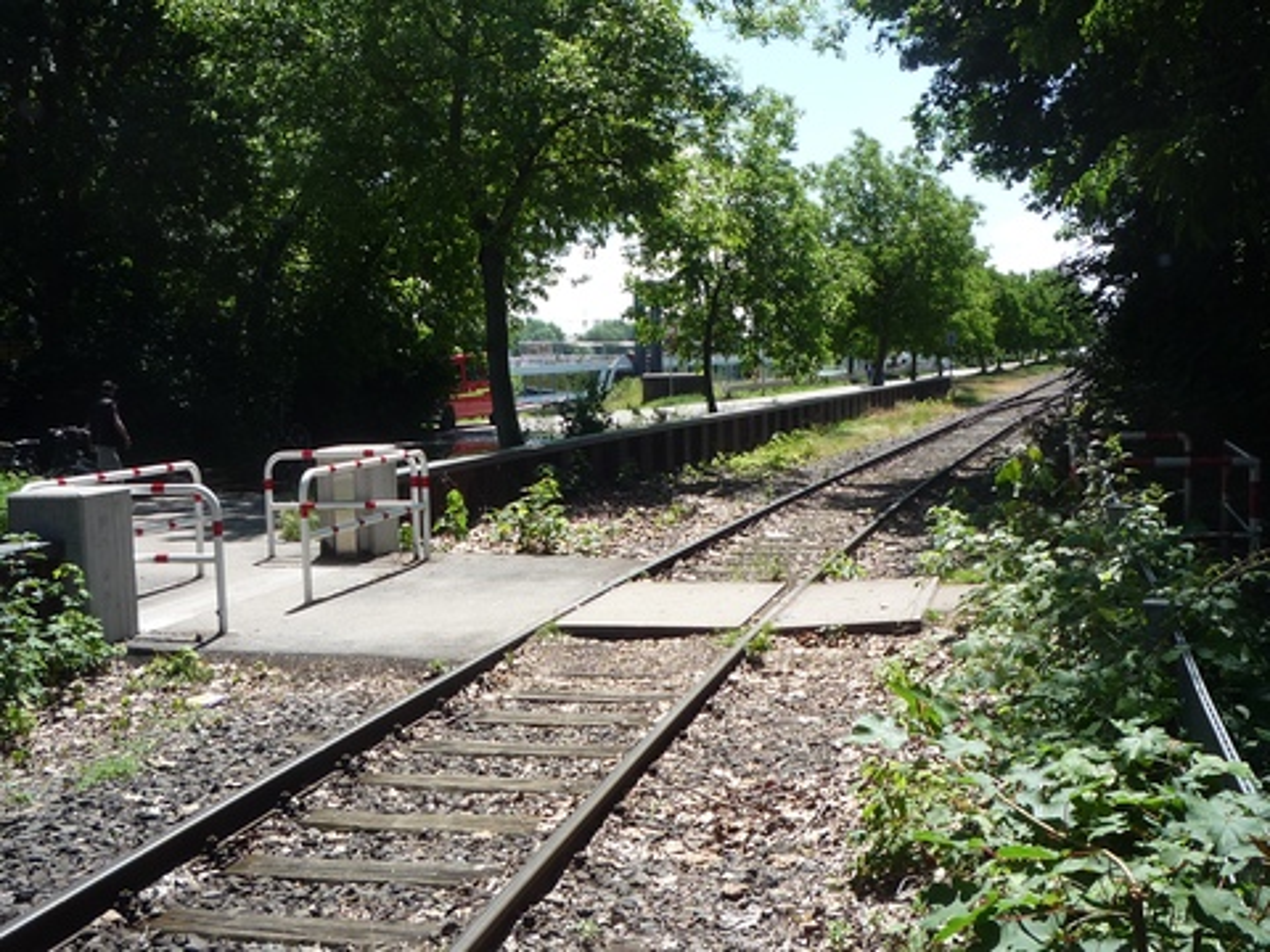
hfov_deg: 44.8
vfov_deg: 34.3
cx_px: 635
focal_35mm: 42
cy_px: 476
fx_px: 1541
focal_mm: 5.3
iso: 100
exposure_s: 1/400
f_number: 4
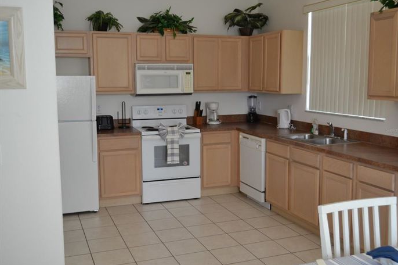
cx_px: 204
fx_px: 409
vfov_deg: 35.9
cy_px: 130
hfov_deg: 51.9
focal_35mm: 37
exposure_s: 1/80
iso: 400
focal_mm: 24
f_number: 4.5
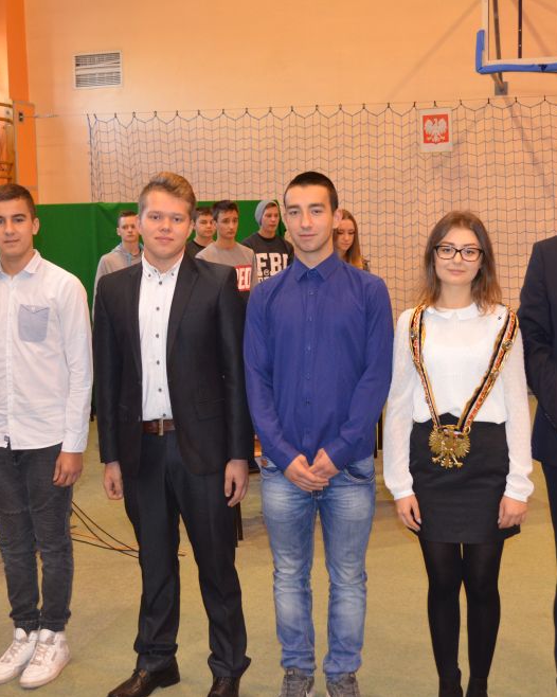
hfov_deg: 32.1
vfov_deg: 39.6
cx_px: 271
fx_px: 969
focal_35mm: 47
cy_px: 350
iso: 1100
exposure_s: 1/60
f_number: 4
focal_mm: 22
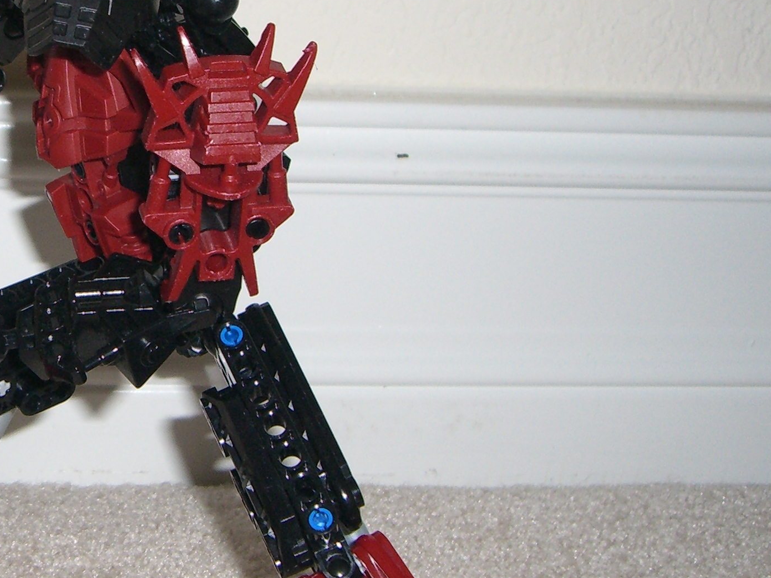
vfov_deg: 19.1
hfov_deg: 24.6
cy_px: 222
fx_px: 1715
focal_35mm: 77
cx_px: 74
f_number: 2.7
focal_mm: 6.2
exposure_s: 1/60
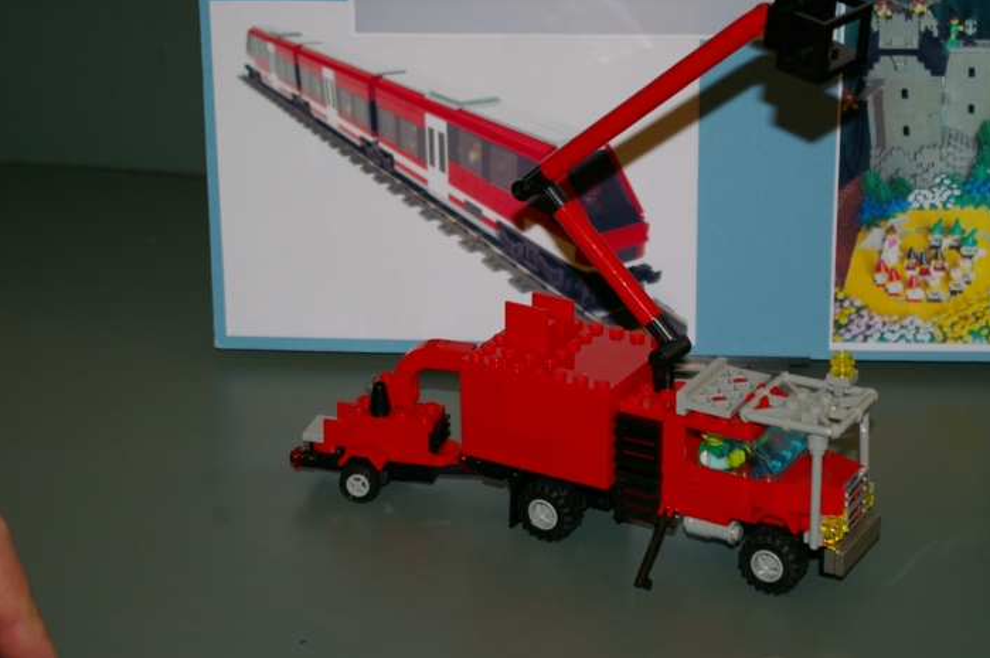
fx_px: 2336
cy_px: 302
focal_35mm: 85
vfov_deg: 16.0
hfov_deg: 23.9
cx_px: 535
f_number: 5.6
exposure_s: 1/60
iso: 400
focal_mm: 50
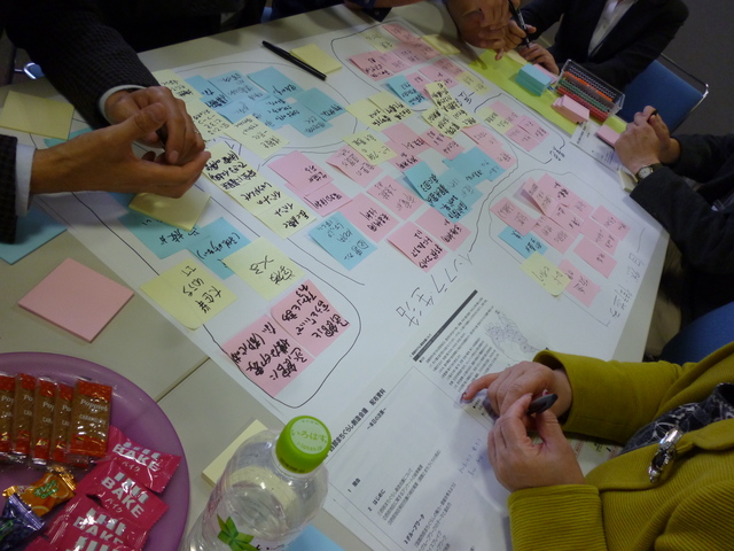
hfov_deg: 63.4
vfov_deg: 49.7
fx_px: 594
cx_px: 367
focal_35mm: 28
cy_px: 276
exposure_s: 1/60
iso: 200
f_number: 3.1
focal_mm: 5
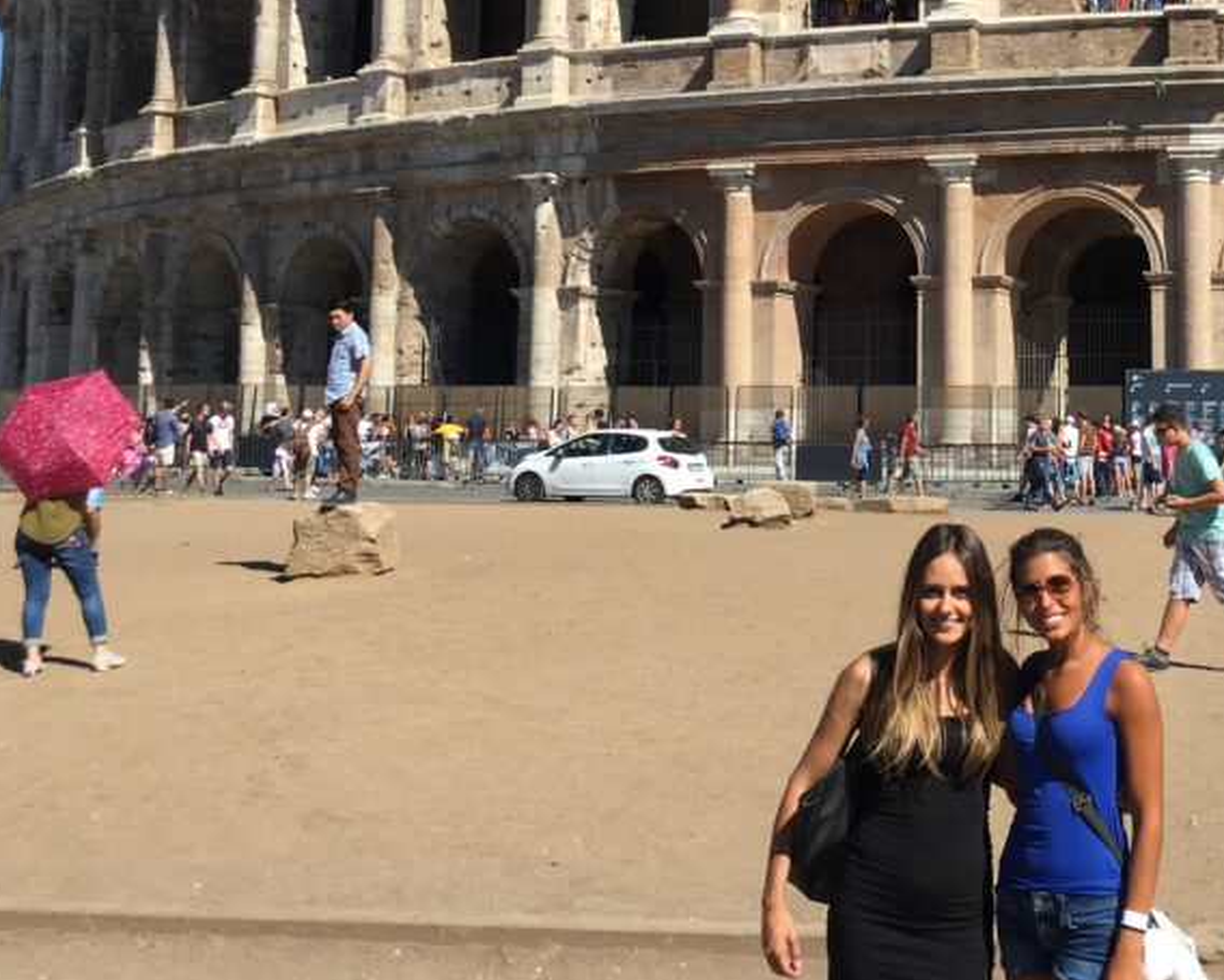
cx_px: 1017
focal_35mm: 51
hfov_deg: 35.2
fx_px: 1848
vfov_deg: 29.1
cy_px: 205
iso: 25
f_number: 2.2
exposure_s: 1/1570
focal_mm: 4.15
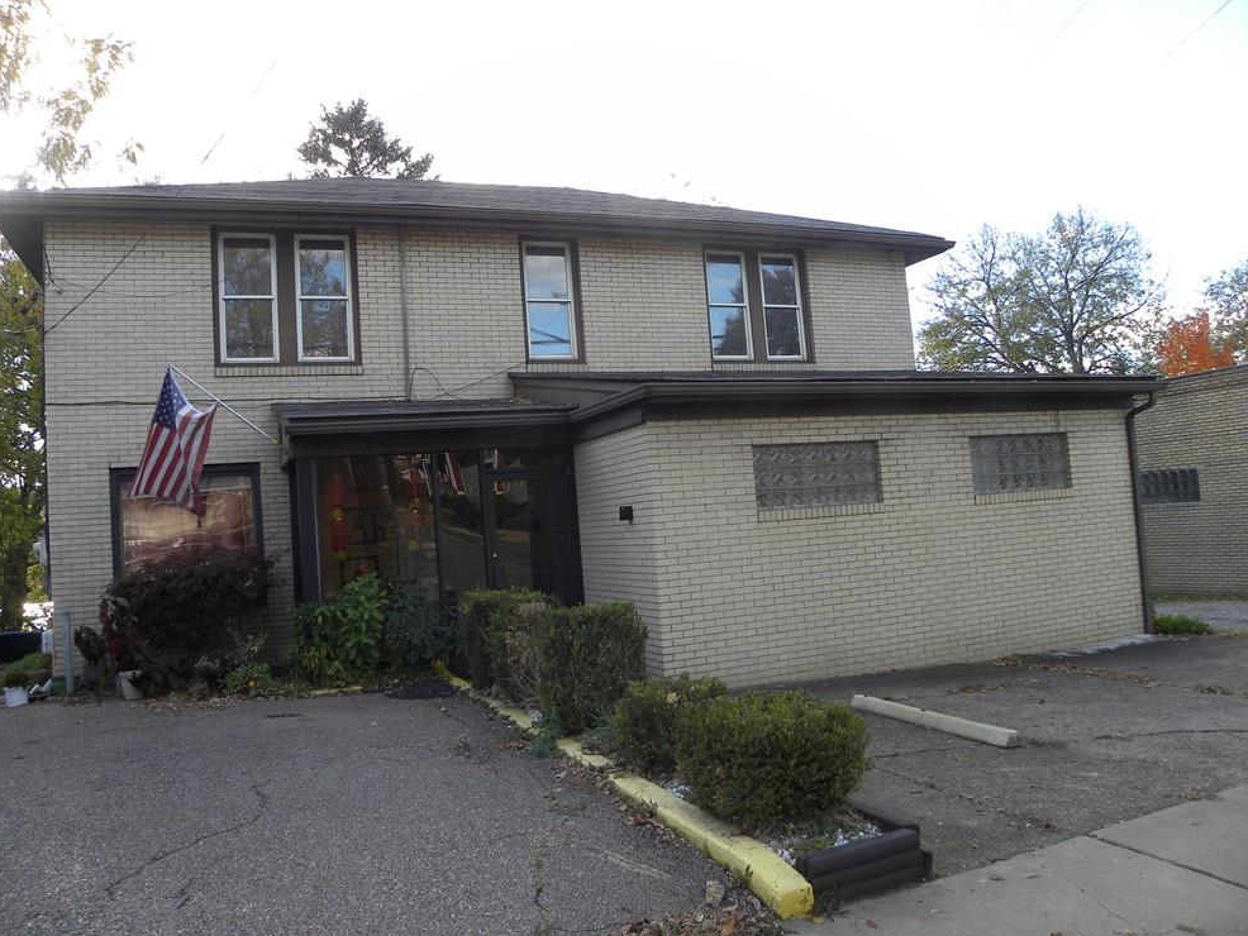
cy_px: 464
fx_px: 974
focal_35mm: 27
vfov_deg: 51.4
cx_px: 611
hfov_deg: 65.3
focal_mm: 4.6
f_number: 3.5
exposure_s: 1/114
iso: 64
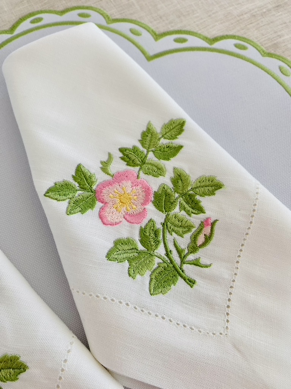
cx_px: 146
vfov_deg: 67.3
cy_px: 194
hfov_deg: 53.1
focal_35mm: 26
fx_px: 291
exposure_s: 1/121
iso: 80
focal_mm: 4.25
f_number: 1.8
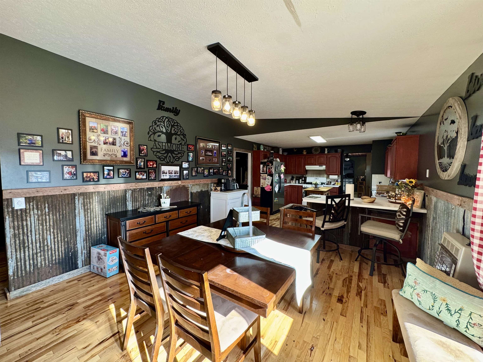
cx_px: 242
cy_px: 181
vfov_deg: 85.7
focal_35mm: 14
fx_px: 195
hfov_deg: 102.1
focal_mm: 2.22
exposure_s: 1/99
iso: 160
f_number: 2.2
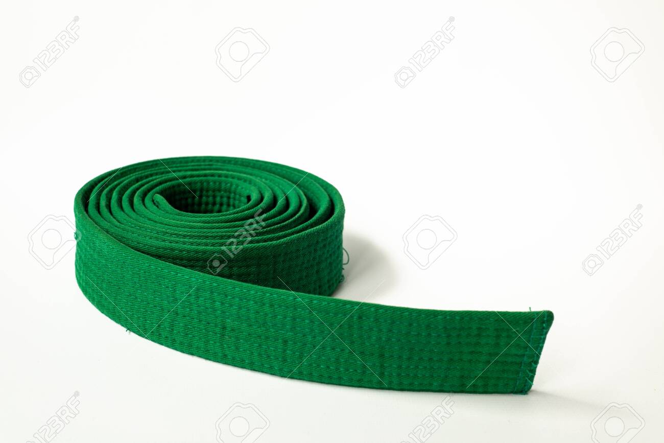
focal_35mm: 50
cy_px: 222
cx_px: 332
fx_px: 922
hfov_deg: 39.6
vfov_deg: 27.0
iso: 64
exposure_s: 1/6
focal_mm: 50
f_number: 7.1
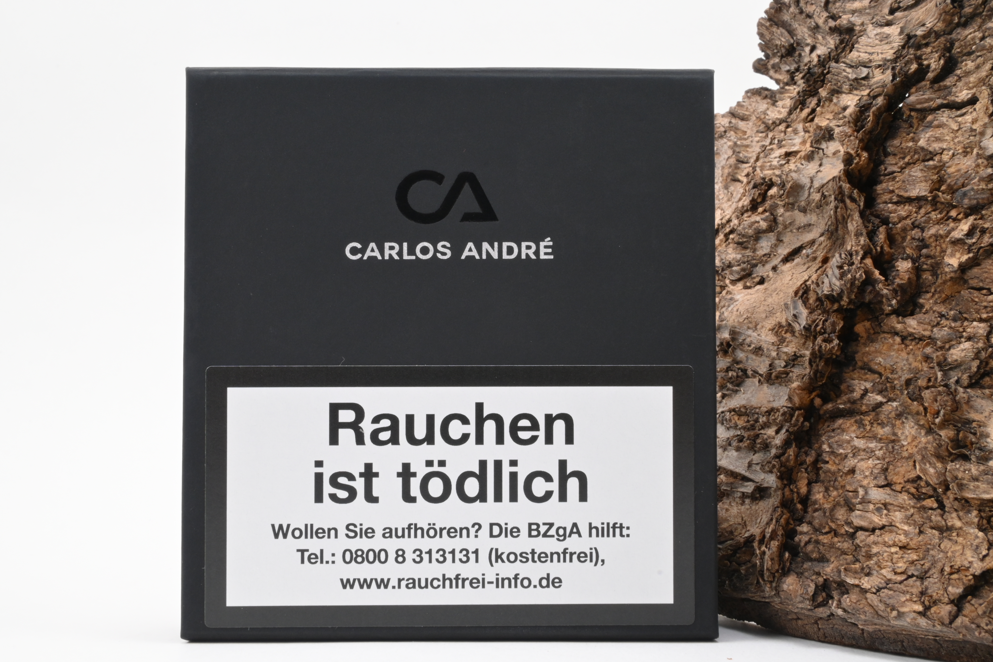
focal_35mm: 40
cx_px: 496
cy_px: 331
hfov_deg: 48.7
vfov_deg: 33.6
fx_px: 1096
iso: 640
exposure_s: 1/15
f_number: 22
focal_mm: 26.5
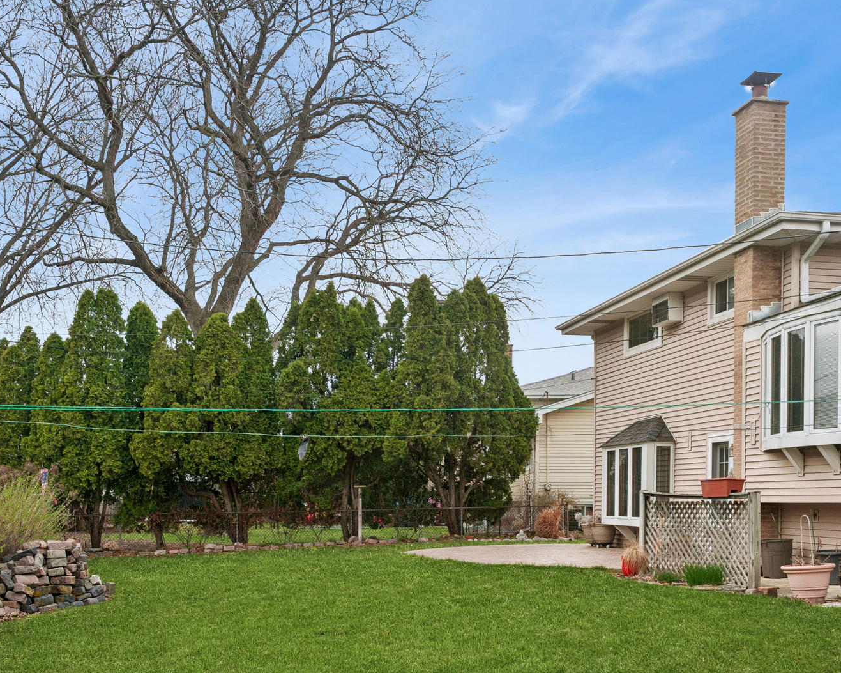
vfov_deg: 40.1
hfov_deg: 49.0
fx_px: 921
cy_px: 329
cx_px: 389
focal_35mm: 37
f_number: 8
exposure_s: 1/80
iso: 400
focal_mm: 32
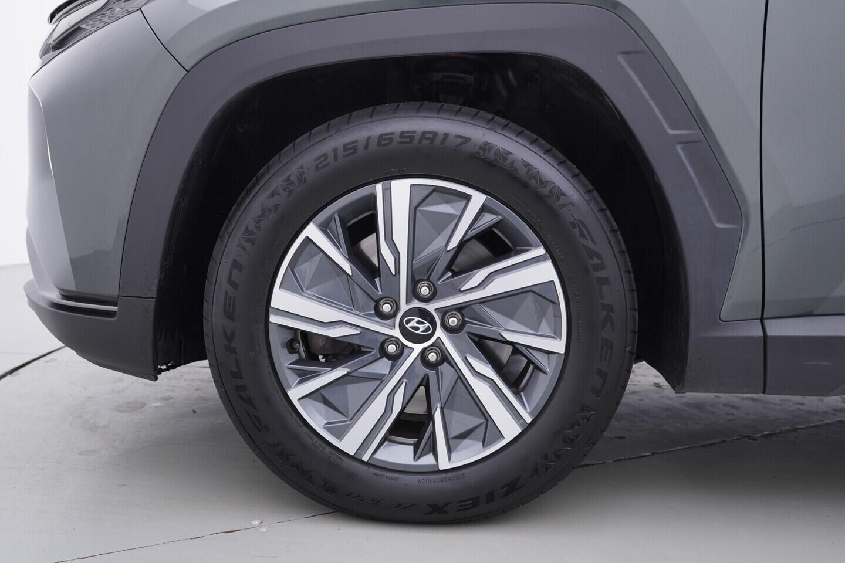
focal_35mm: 36
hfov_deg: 53.1
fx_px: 845
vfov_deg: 36.9
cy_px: 282
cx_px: 422
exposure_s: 1/50
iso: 125
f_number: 3.2
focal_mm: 24
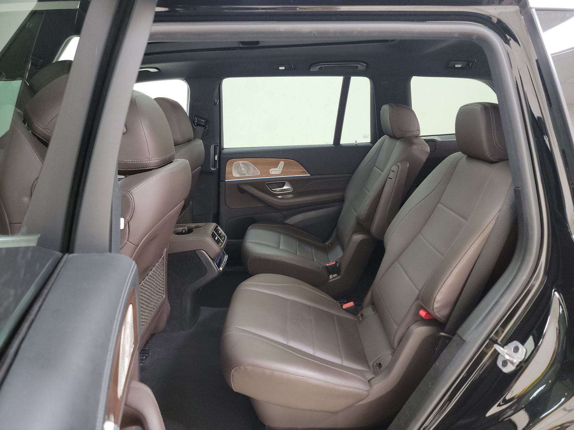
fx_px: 398
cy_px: 215
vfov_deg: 56.8
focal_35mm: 24
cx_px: 287
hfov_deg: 71.6
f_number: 1.8
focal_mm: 6.7
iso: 575
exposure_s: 1/59
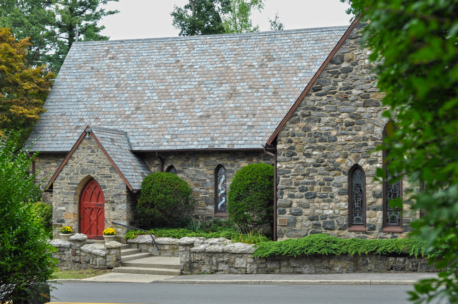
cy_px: 152
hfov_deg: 33.4
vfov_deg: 22.6
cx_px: 229
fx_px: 762
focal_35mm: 60
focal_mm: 40
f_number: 4
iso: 100
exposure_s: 1/160
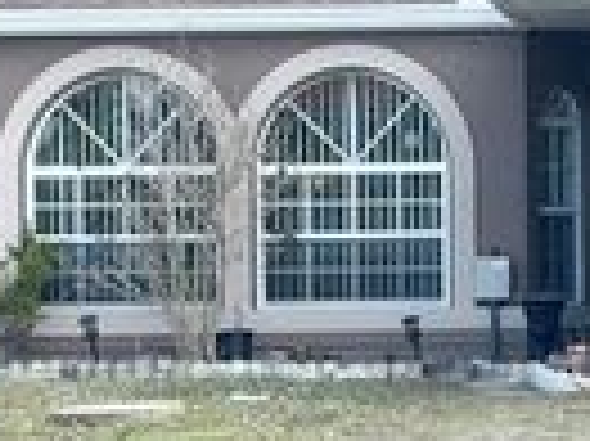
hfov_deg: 9.9
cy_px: 173
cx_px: 626
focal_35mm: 198
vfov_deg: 7.5
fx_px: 3372
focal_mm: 5.96
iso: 40
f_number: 1.6
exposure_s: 1/2242
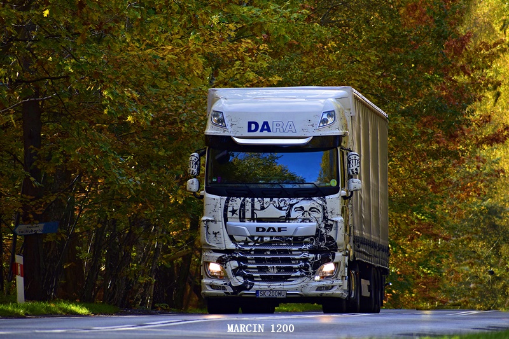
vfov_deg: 3.4
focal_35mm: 405
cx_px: 254
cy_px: 170
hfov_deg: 5.1
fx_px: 5725
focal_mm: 270
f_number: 6.3
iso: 800
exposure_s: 1/640
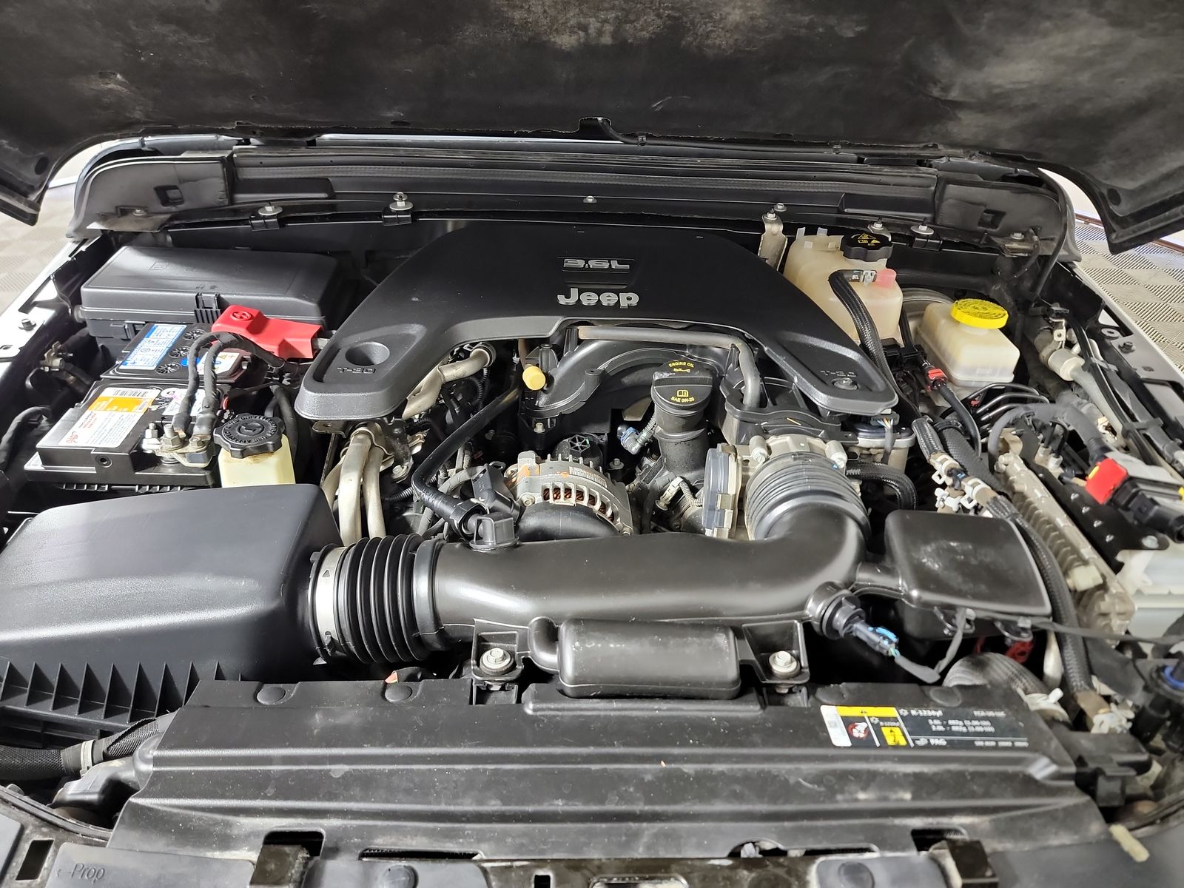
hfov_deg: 71.6
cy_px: 444
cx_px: 592
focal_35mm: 24
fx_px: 821
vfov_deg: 56.8
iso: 843
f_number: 1.8
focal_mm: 6.7
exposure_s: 1/30
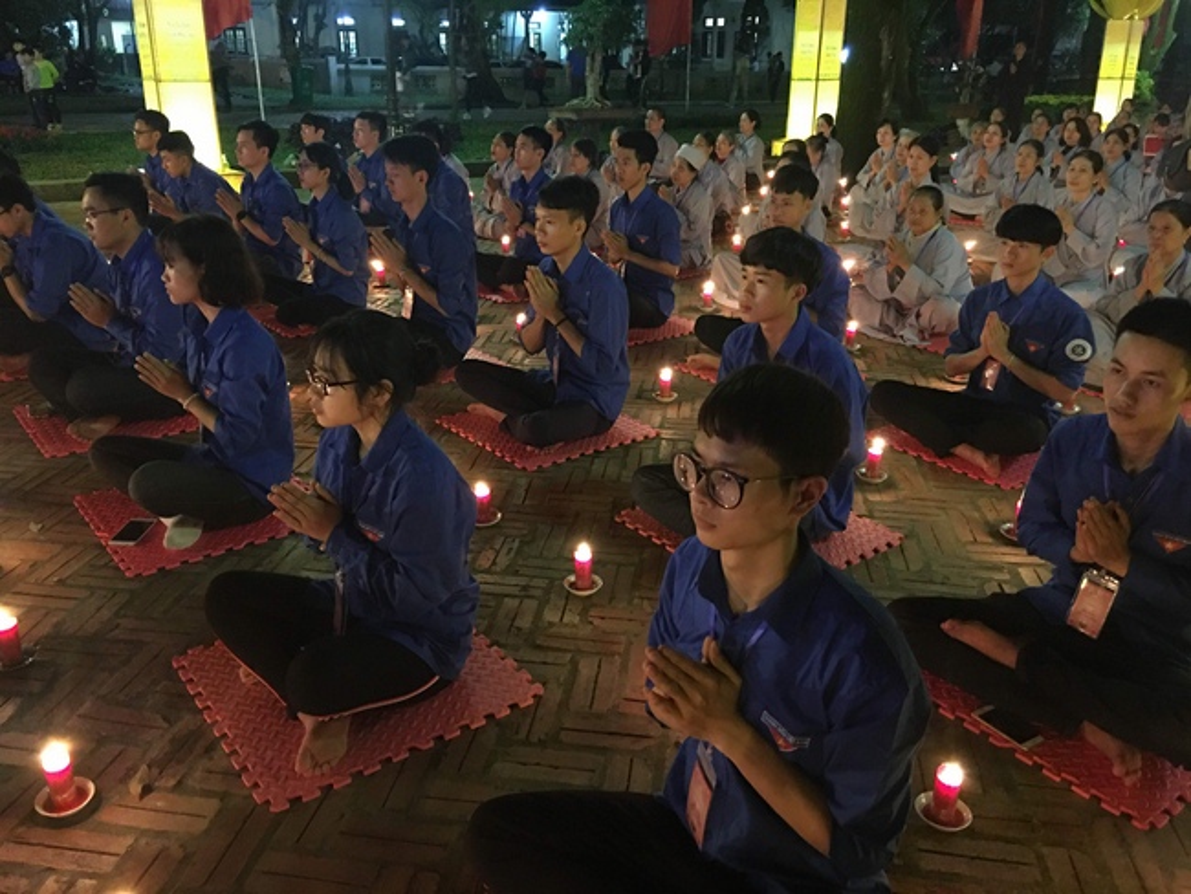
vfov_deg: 48.3
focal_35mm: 29
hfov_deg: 61.6
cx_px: 596
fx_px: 998
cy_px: 447
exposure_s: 1/4
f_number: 2.2
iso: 200
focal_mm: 4.15
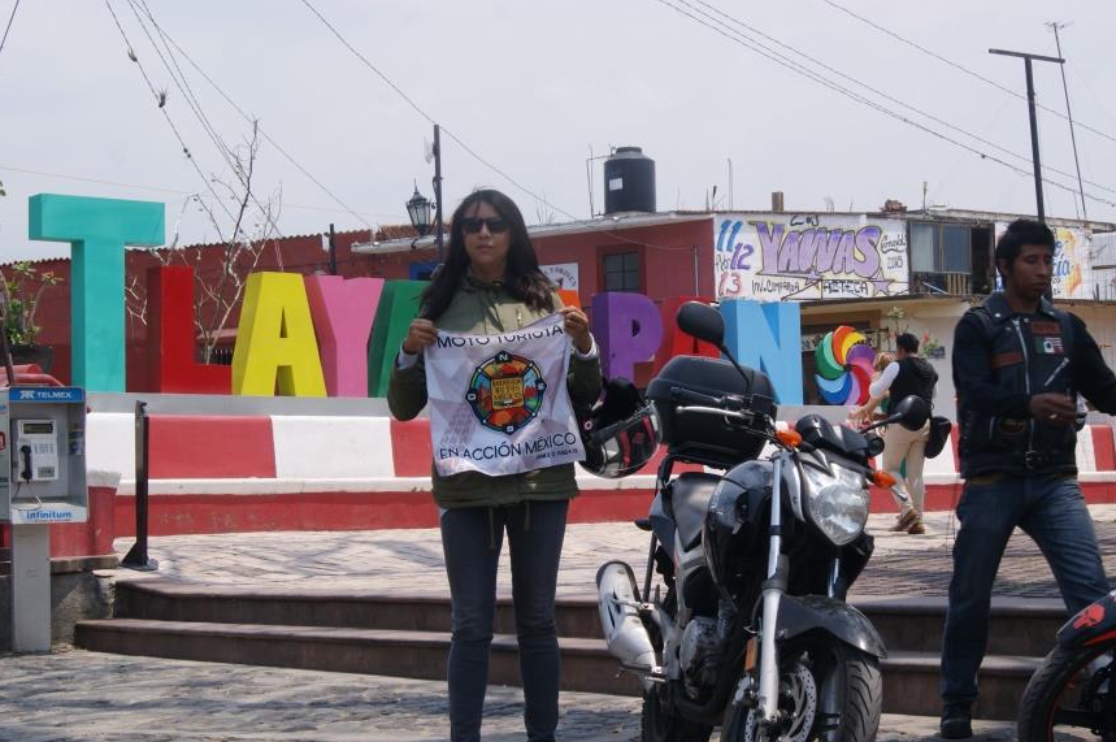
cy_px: 416
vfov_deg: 21.7
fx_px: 1939
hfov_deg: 32.1
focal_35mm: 63
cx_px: 617
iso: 100
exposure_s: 1/125
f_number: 13
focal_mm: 35
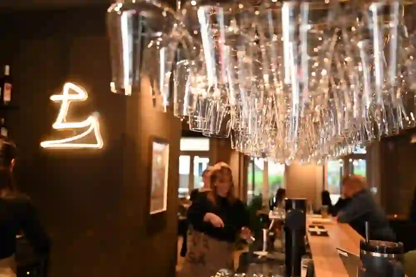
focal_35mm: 34
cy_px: 138
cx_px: 208
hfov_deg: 55.8
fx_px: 393
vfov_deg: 38.9
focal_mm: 34
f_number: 4
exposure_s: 1/125
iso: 1800
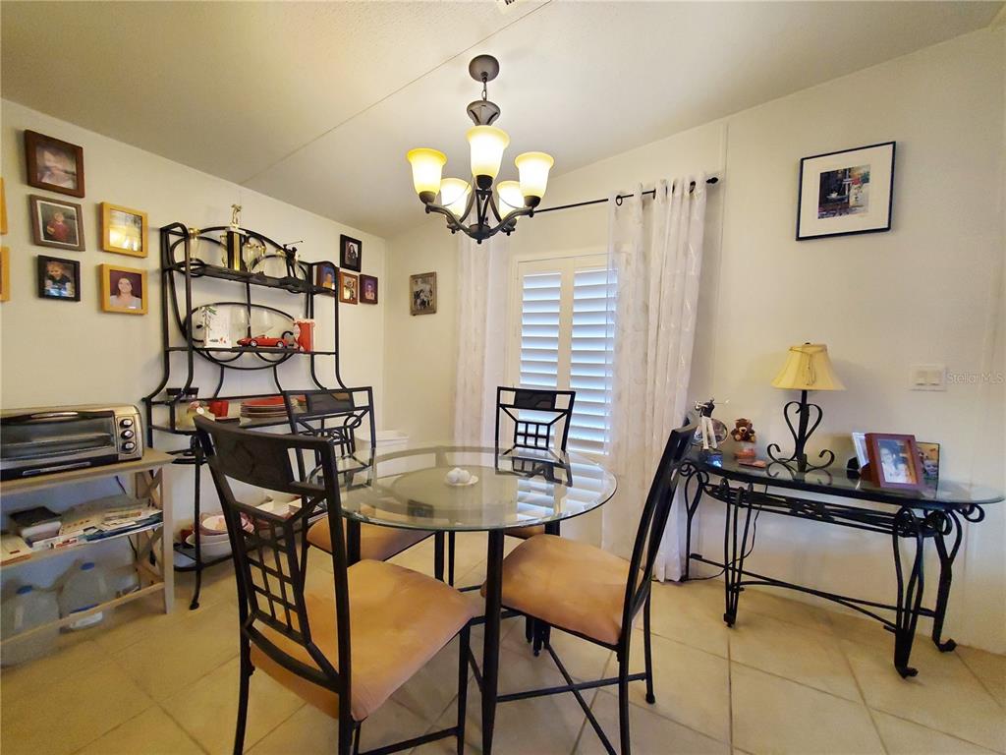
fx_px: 378
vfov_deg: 89.9
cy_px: 378
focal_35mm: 13
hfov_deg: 106.2
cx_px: 503
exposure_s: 1/60
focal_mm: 1.8
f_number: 2.2
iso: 200
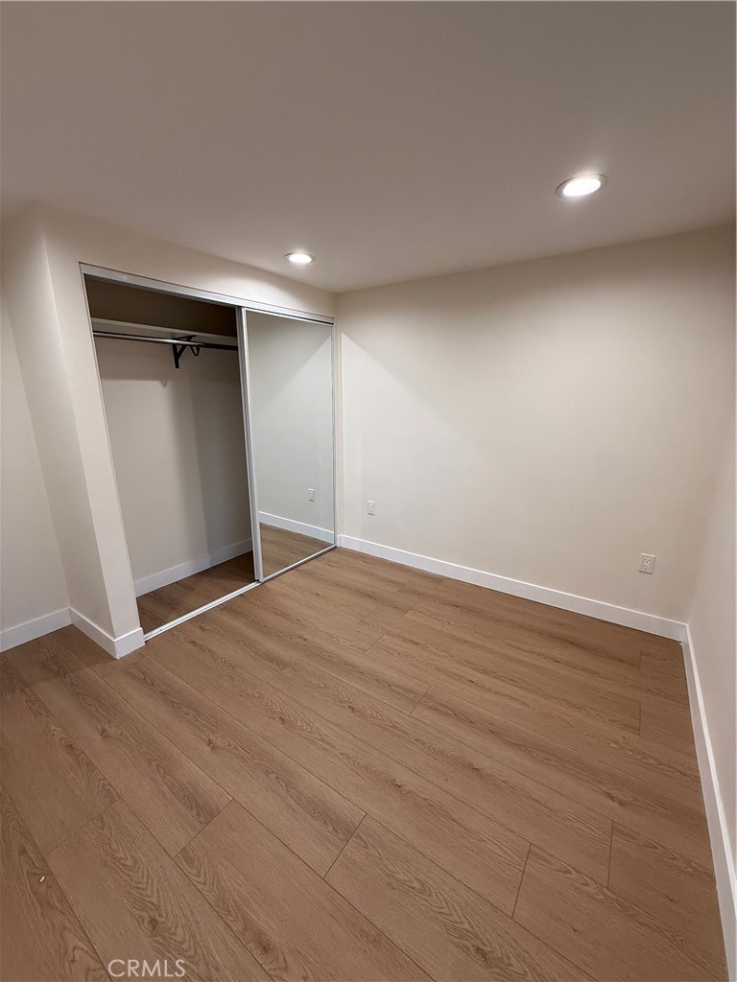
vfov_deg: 102.1
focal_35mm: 14
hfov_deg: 85.7
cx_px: 368
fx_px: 397
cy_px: 491
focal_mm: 2.22
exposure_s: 1/120
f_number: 2.2
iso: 160
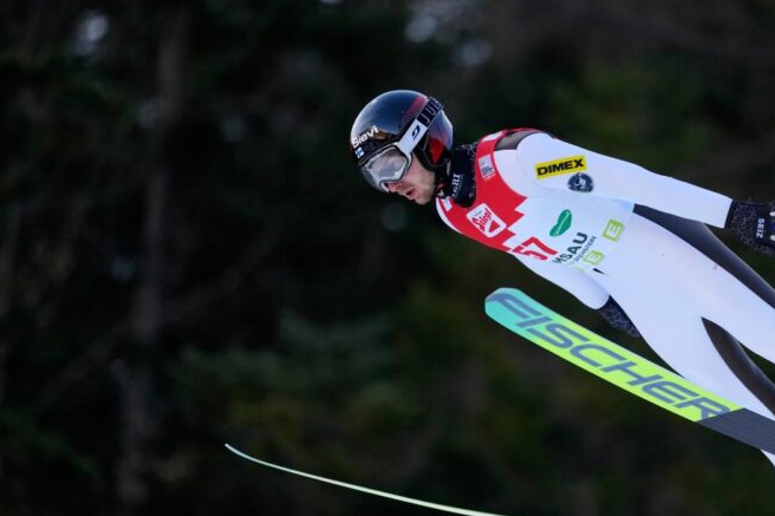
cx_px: 556
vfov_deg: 3.0
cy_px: 250
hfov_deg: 4.5
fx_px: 9835
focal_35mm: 457
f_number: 2.8
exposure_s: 1/2500
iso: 800
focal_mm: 300
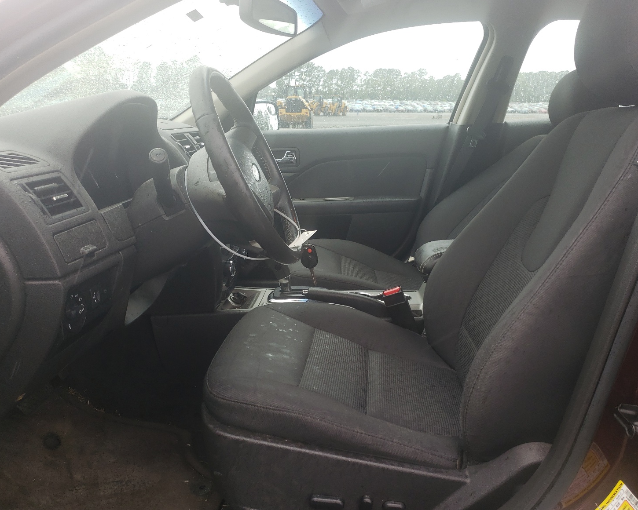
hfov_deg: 62.2
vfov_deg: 51.5
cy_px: 262
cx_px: 336
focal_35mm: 28
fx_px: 529
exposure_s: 1/172
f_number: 1.5
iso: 50
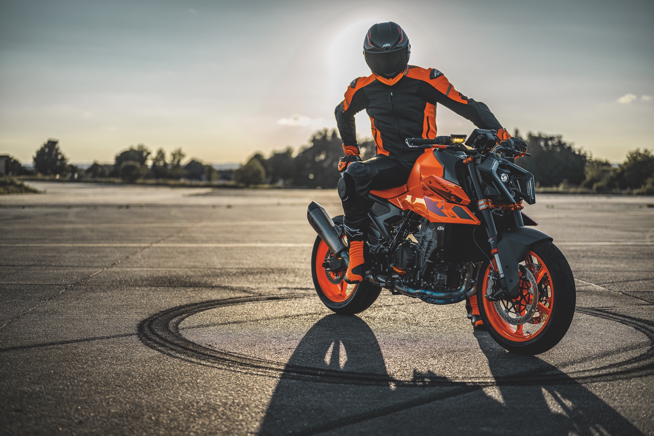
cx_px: 327
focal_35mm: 50
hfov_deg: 39.6
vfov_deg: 27.0
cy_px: 218
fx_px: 908
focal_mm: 50
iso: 250
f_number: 1.8
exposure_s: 1/8000
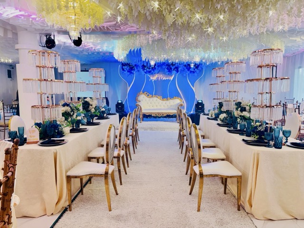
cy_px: 114
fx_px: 228
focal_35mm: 26
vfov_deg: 53.1
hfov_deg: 67.3
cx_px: 152
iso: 80
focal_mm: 5.96
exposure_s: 1/120
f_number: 1.6
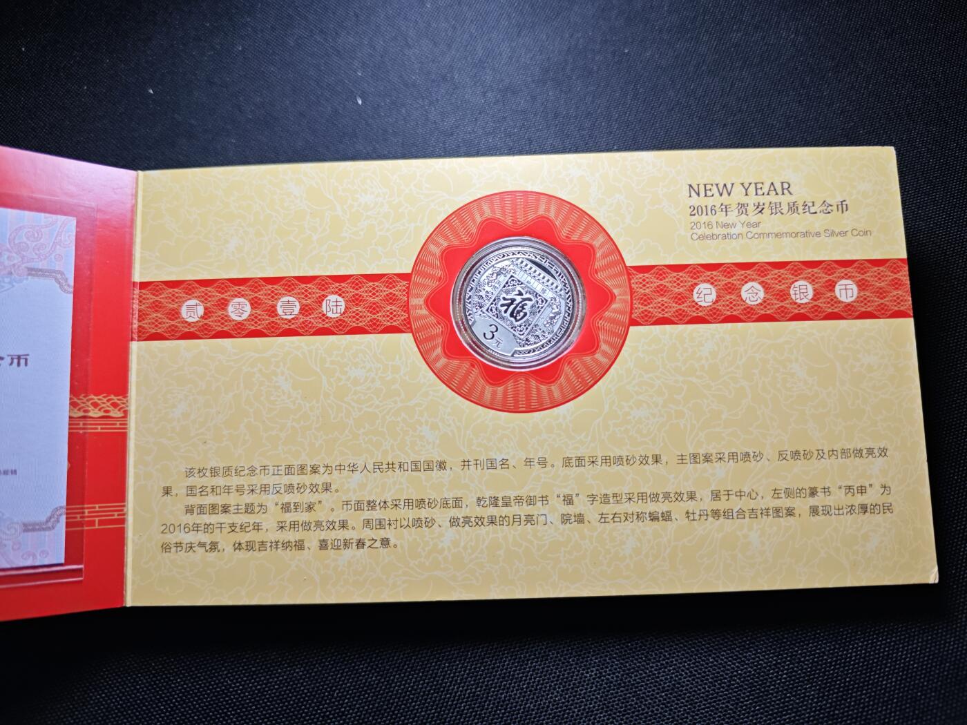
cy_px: 362
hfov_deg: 71.6
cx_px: 484
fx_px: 670
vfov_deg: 56.8
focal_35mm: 24
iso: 64
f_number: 1.6
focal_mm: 5.84
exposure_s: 1/100
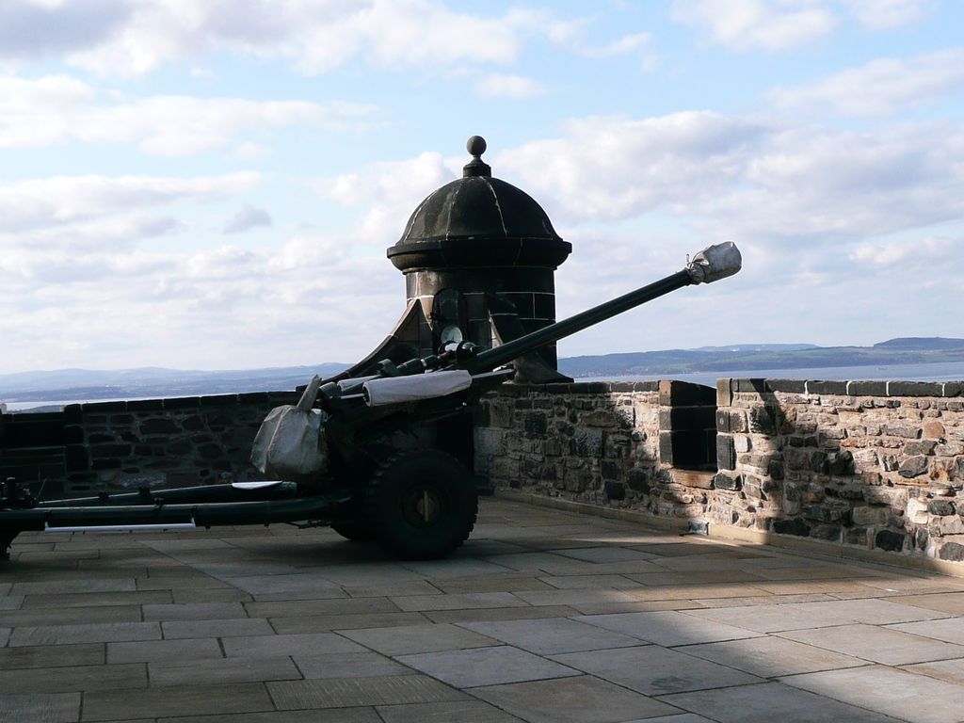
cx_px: 482
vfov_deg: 27.0
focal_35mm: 54
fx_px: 1504
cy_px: 362
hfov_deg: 35.5
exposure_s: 1/640
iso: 100
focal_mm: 5.8
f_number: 3.7
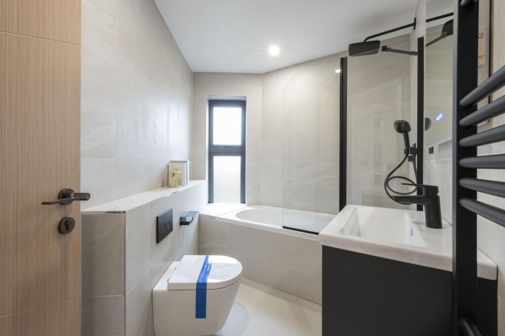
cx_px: 252
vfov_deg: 81.1
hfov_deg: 104.3
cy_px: 168
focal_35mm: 14
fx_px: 196
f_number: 16
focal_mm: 14
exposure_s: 3
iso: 200
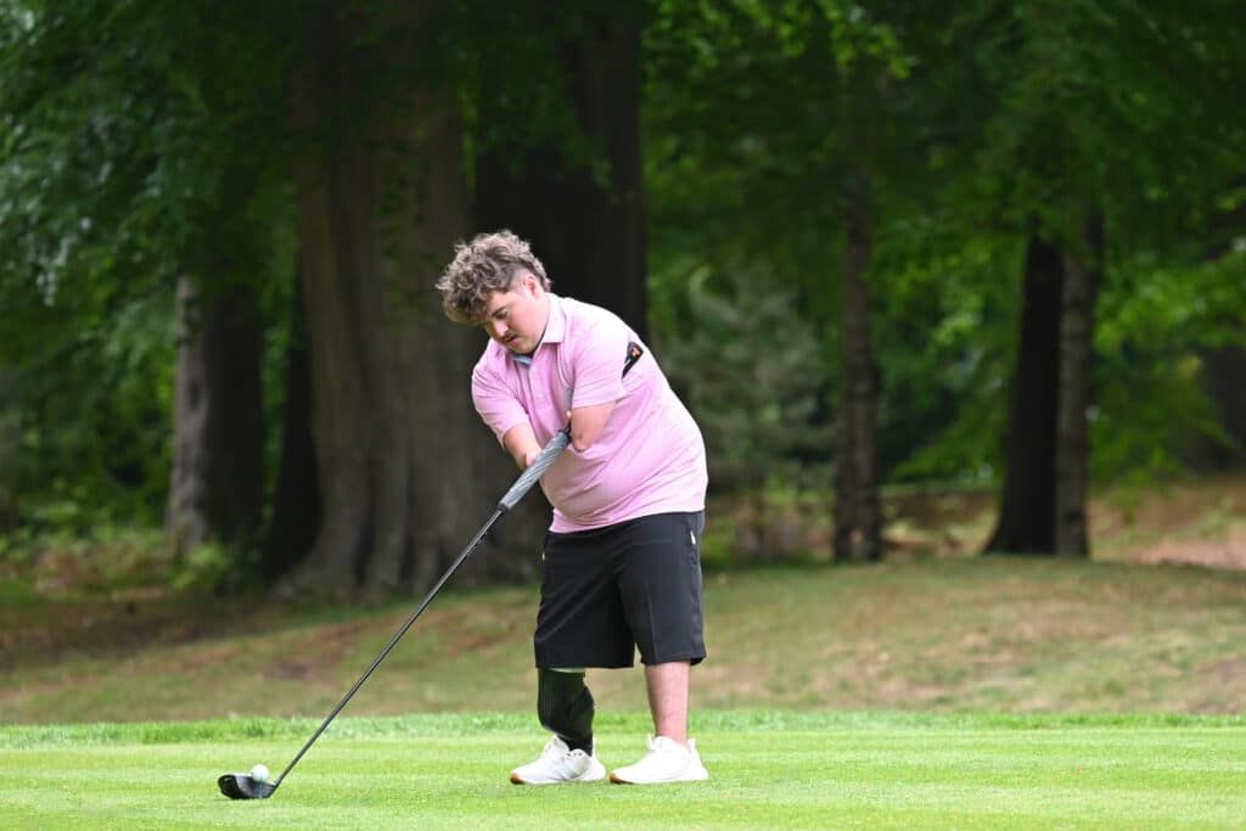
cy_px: 416
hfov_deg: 5.7
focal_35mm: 360
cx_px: 623
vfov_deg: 3.8
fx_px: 12461
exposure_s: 1/250
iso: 1100
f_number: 5
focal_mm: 240
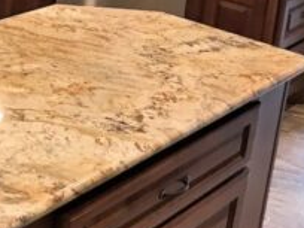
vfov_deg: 16.4
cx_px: -37
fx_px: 773
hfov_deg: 21.1
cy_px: -13
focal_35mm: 88
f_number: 1.8
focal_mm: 3.99
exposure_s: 1/15
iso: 50
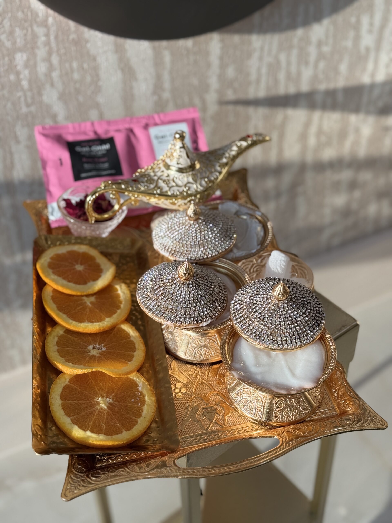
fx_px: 725
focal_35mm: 48
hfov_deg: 30.3
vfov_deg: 39.7
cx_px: 196
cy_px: 262
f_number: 1.78
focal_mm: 6.76
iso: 64
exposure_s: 1/802
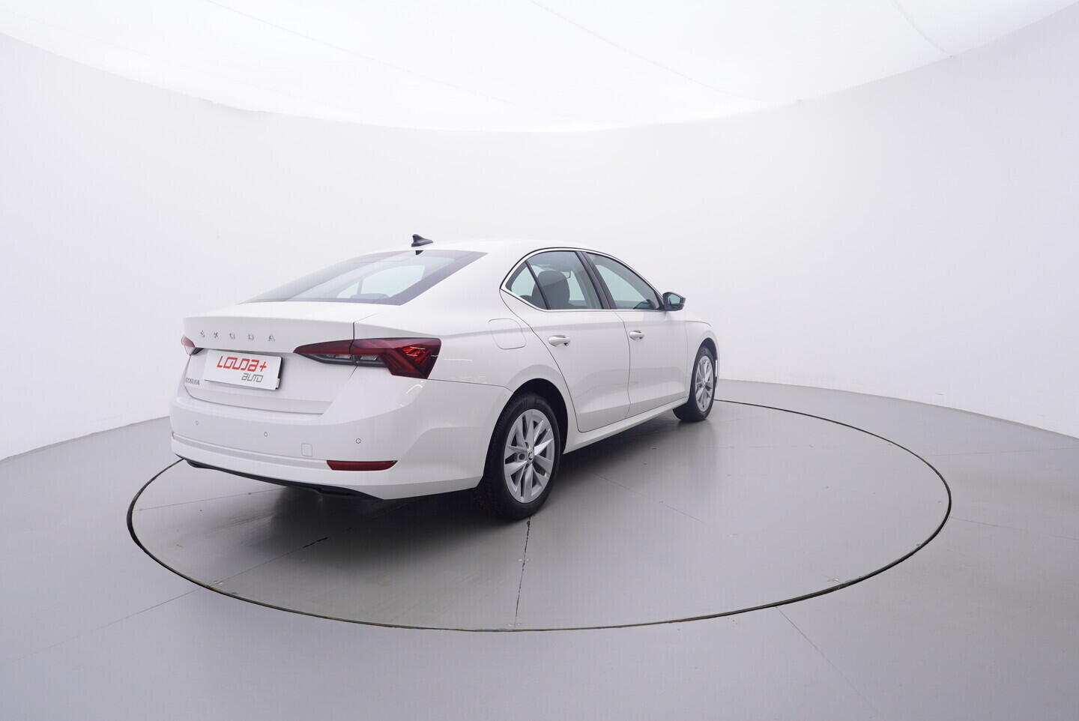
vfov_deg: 56.2
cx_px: 540
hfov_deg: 77.3
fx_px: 675
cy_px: 360
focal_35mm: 22
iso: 200
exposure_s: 1/80
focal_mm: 15
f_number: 5
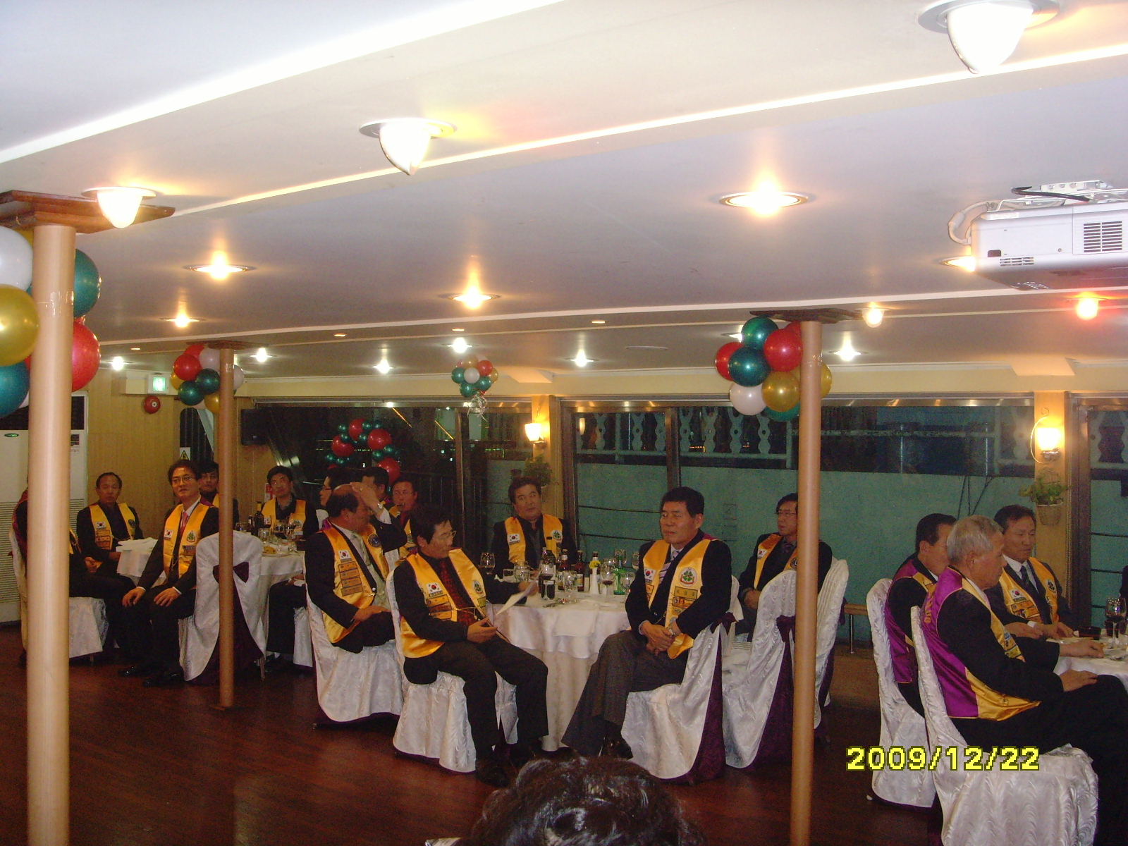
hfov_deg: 47.9
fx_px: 1271
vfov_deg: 36.8
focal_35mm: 39
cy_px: 423
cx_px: 564
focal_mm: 6.6
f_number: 3.5
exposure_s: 1/45
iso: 320
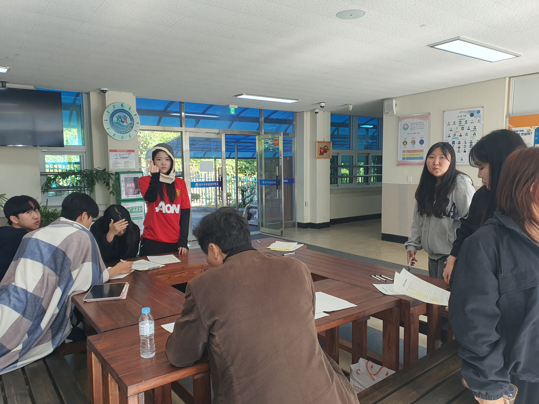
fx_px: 405
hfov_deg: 67.3
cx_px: 270
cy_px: 202
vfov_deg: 53.1
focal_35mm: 26
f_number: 2.4
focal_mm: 4.3
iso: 64
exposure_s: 1/120
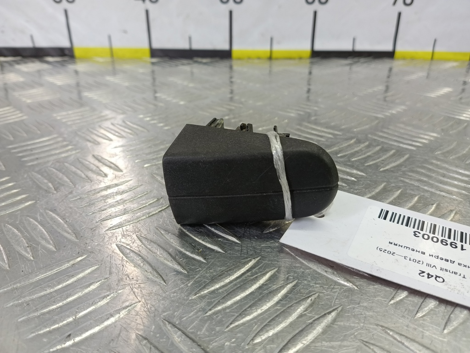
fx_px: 312
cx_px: 235
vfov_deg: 58.9
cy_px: 176
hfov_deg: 73.9
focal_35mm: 23
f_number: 1.6
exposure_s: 1/50
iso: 141
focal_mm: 4.11
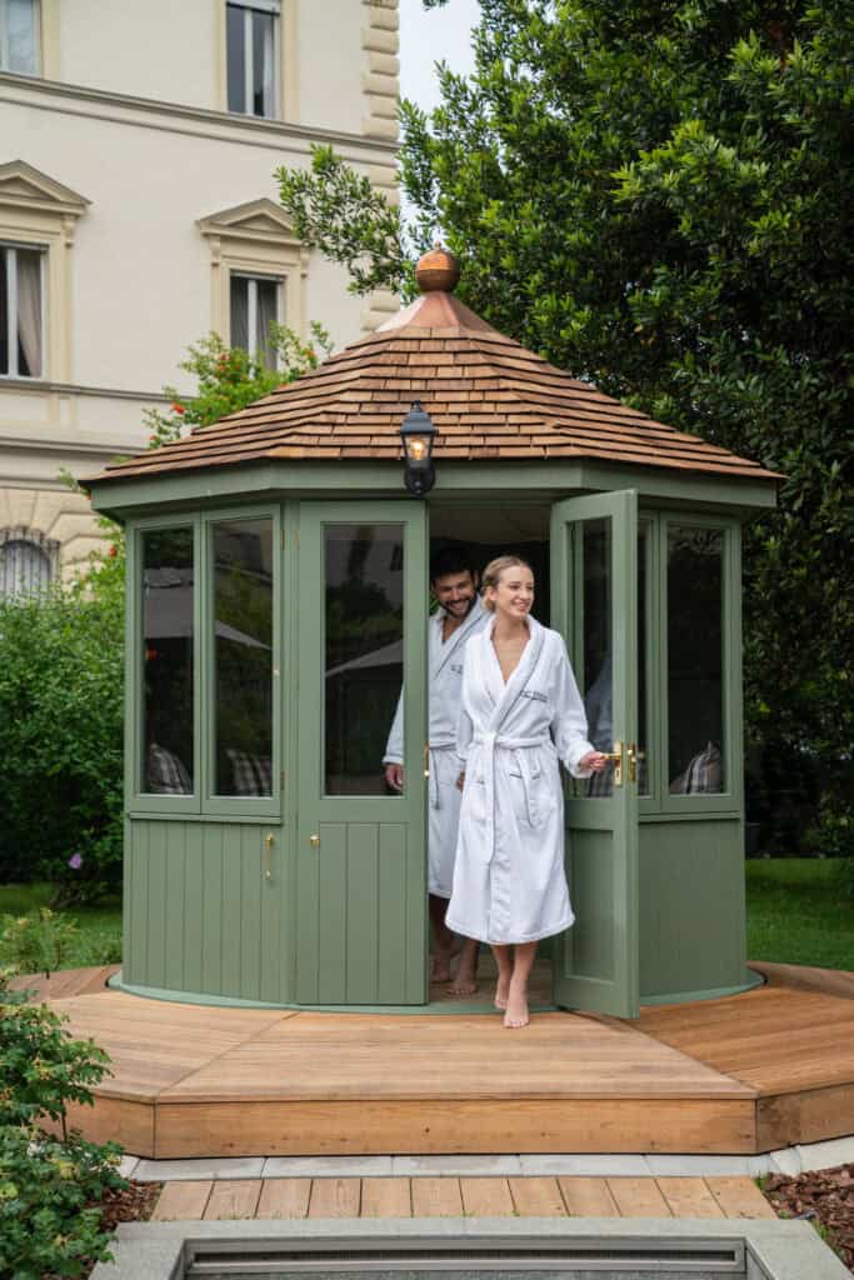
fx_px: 2383
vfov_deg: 30.1
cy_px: 640
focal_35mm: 67
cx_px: 427
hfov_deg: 20.3
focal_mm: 67
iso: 640
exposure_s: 1/2000
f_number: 4.5
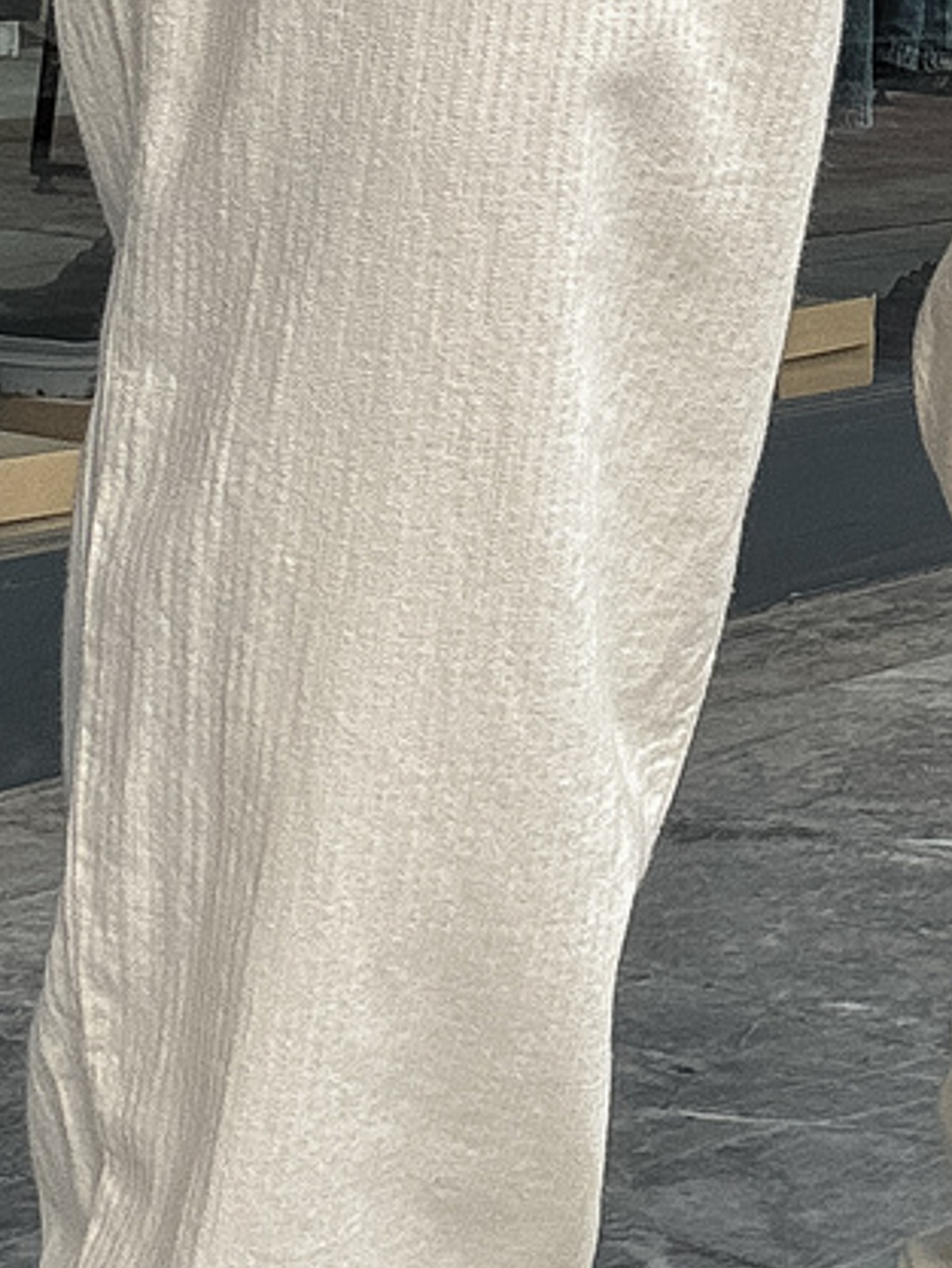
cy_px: 46
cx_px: 657
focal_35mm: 115
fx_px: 4215
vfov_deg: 16.8
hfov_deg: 12.9
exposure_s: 1/350
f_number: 1.9
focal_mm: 2.69
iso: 25
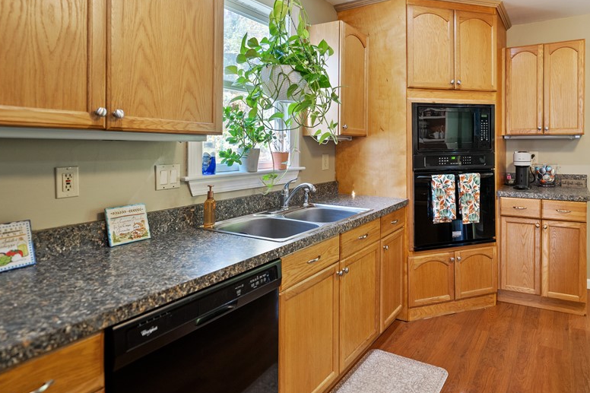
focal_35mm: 21
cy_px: 144
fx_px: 344
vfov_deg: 58.6
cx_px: 378
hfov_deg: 79.3
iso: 640
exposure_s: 1/30
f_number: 2.8
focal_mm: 15
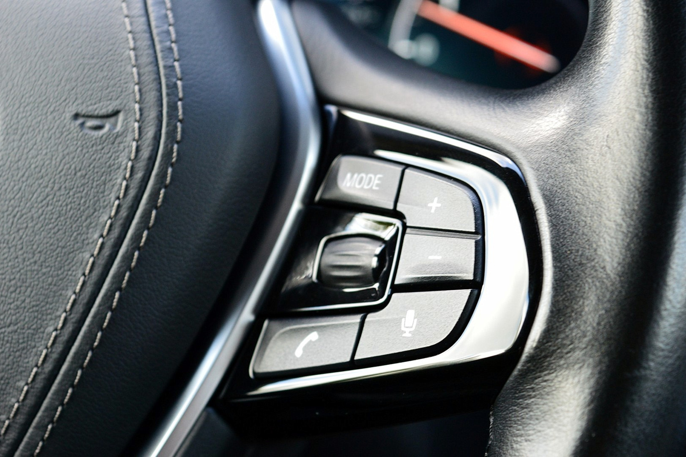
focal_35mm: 82
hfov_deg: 24.6
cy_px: 228
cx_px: 343
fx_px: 1572
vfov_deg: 16.6
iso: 800
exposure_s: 1/60
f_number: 6.3
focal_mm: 55
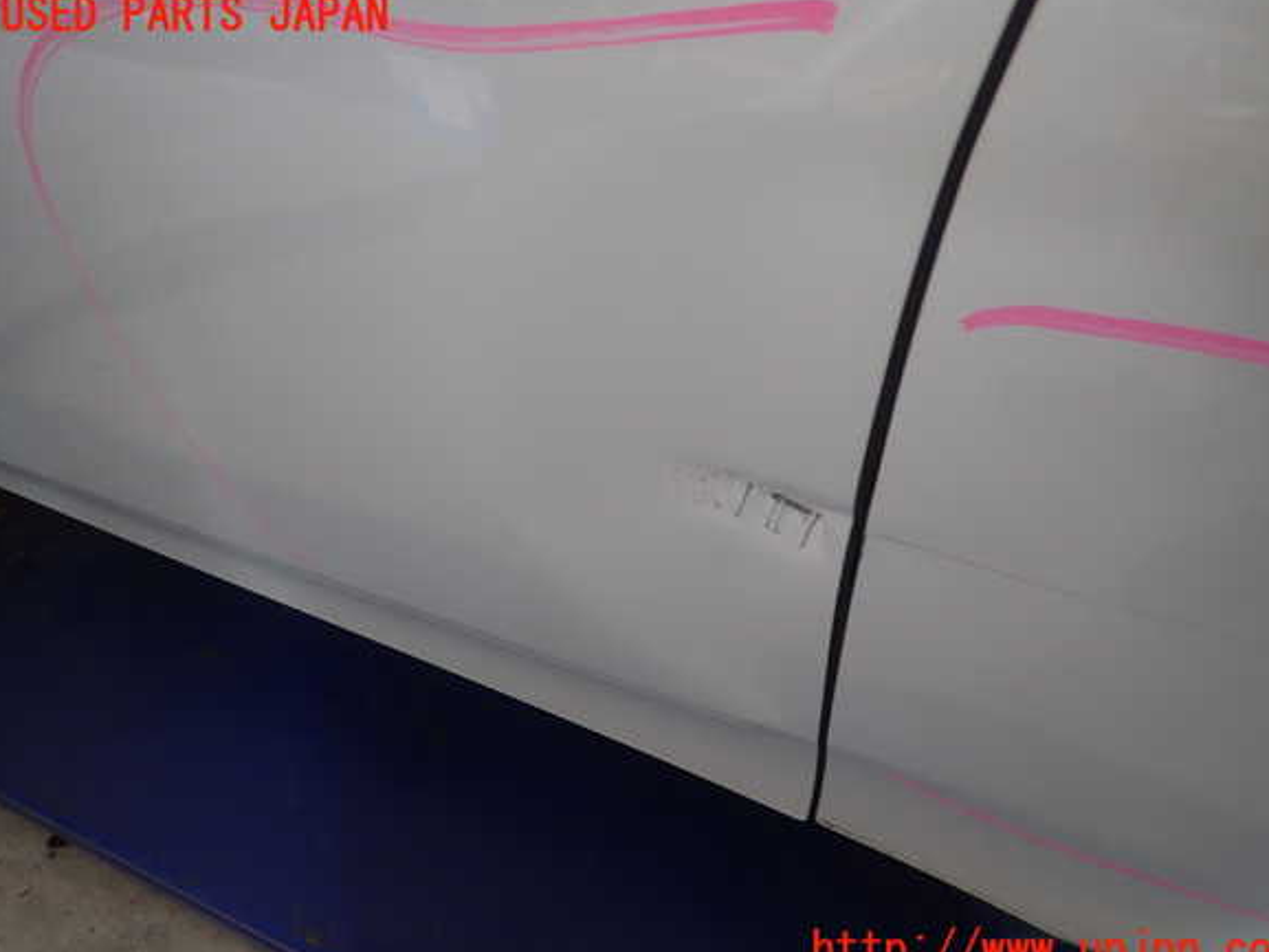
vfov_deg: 53.1
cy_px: 484
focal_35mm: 26
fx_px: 953
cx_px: 649
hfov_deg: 67.3
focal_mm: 4.5
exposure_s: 1/60
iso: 160
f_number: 2
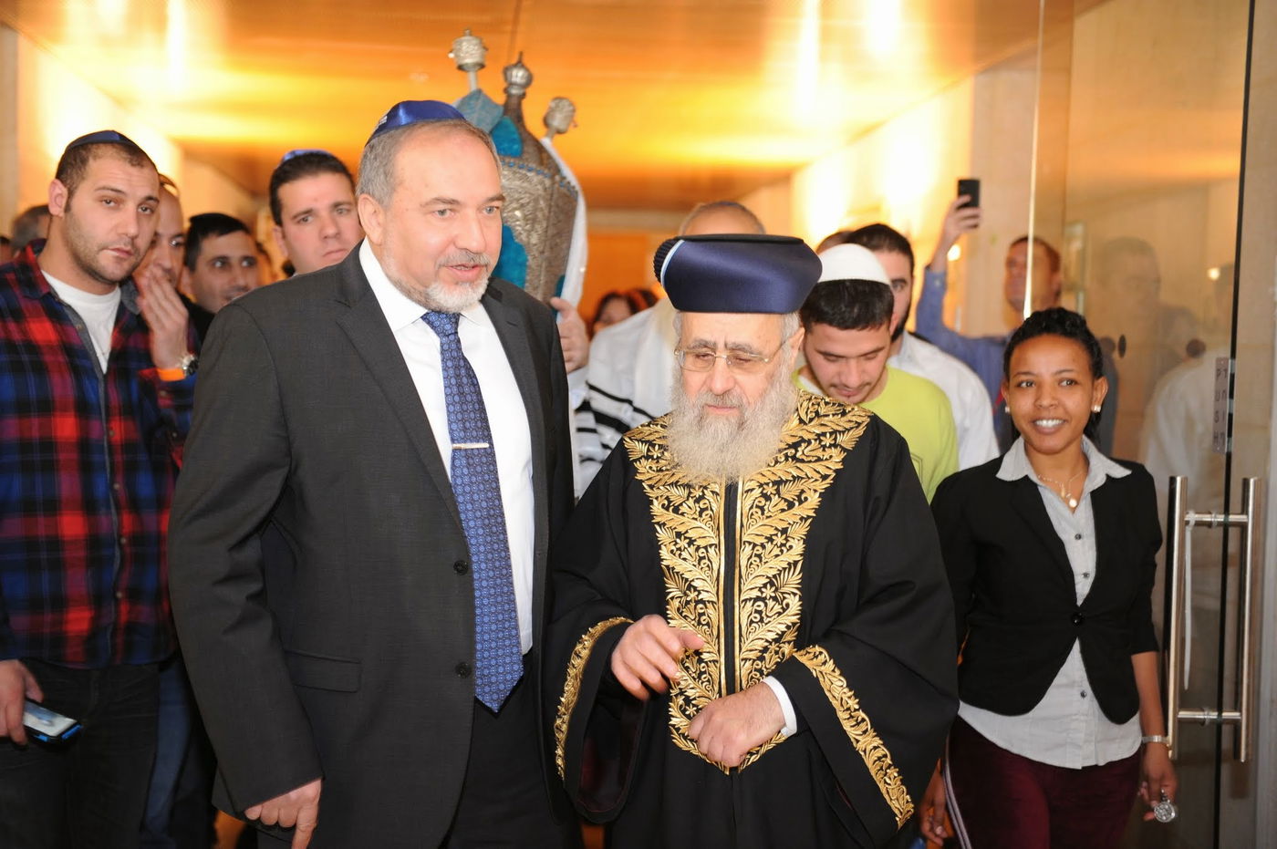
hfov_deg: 38.2
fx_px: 1843
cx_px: 638
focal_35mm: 52
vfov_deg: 25.9
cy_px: 424
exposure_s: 1/60
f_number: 2.8
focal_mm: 52
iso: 1250
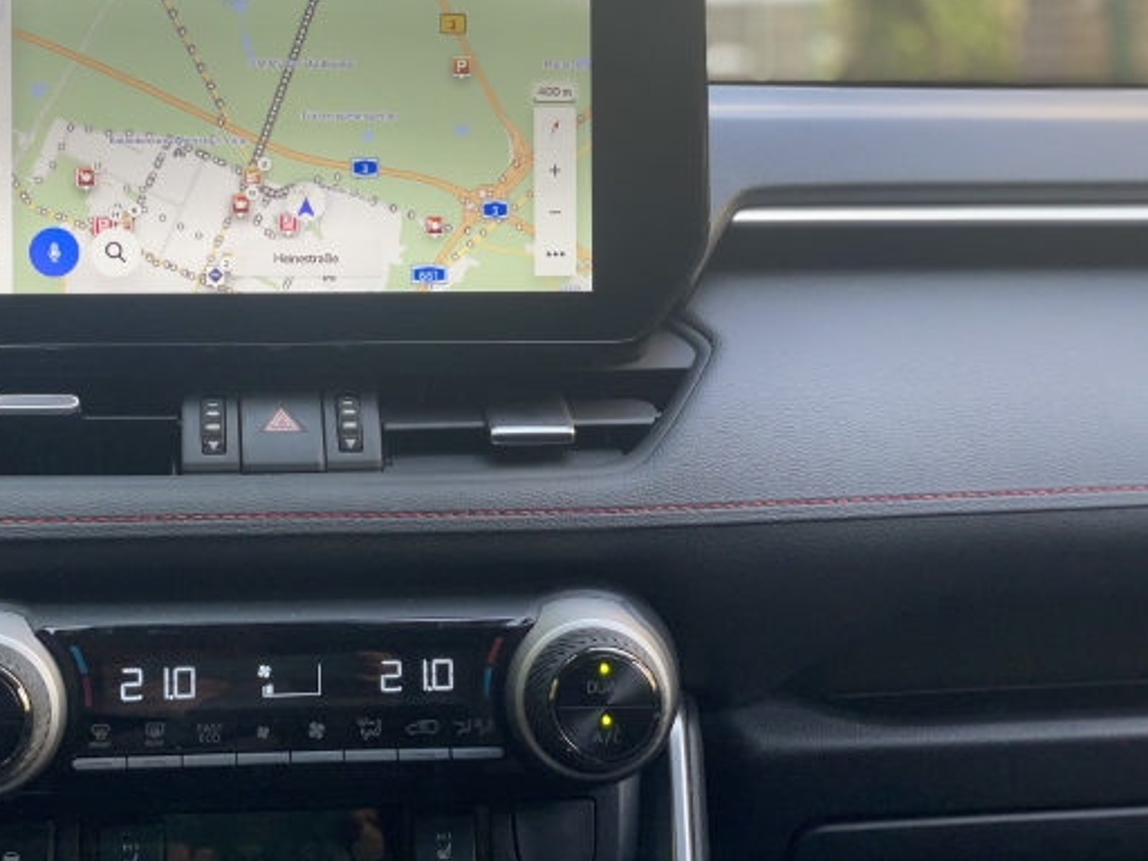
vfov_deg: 21.9
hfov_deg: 28.8
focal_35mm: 67
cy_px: 311
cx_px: 422
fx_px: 2222
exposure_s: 1/122
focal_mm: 6
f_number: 2
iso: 50
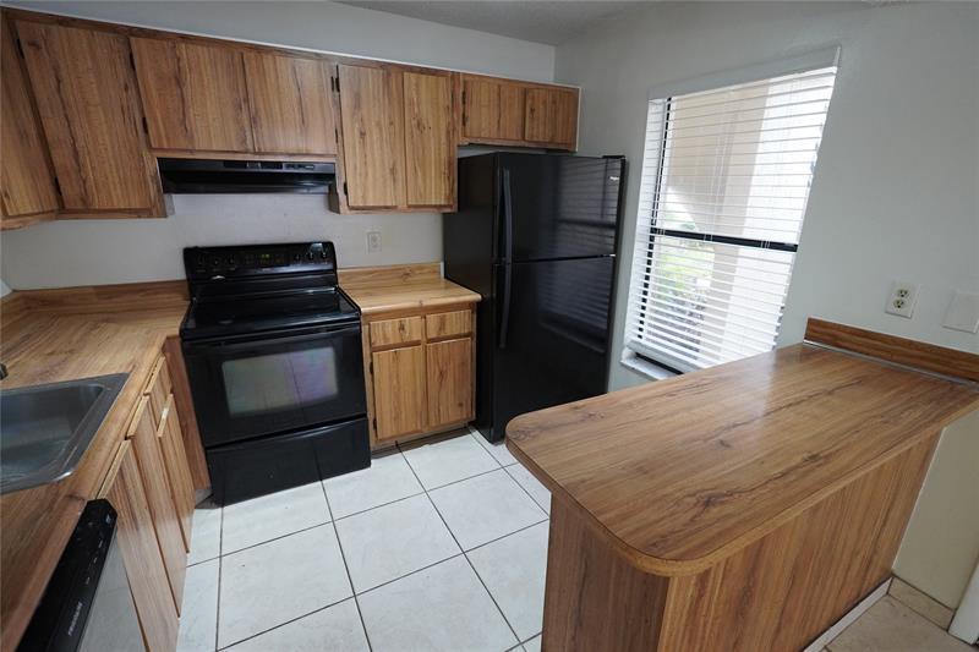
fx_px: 449
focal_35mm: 16
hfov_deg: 95.0
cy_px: 326
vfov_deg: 72.0
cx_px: 490
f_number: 2.8
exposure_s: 1/160
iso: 1600
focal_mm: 11
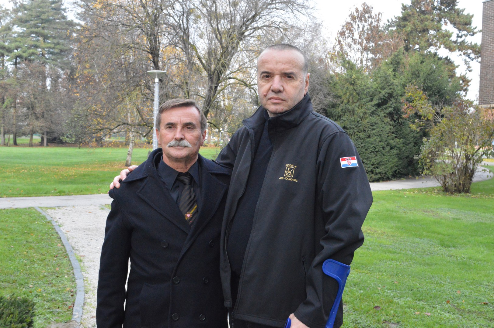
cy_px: 164
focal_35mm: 45
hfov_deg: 43.6
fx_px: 617
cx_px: 247
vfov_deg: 29.8
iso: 3200
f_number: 11
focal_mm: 30
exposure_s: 1/500
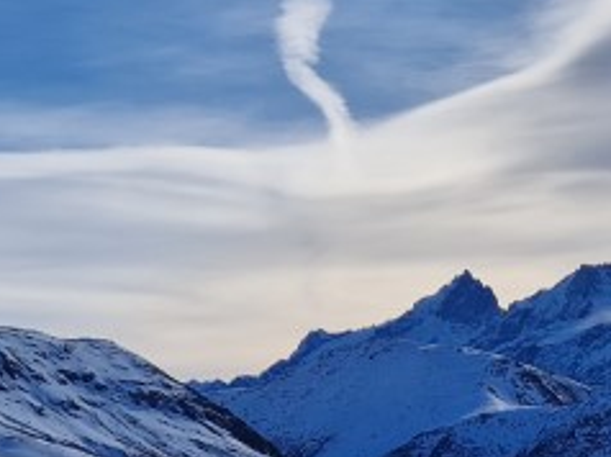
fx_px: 1746
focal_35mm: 99
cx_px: 575
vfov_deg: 13.9
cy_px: 714
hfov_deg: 19.4
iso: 50
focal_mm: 5.4
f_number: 1.8
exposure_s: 1/3848
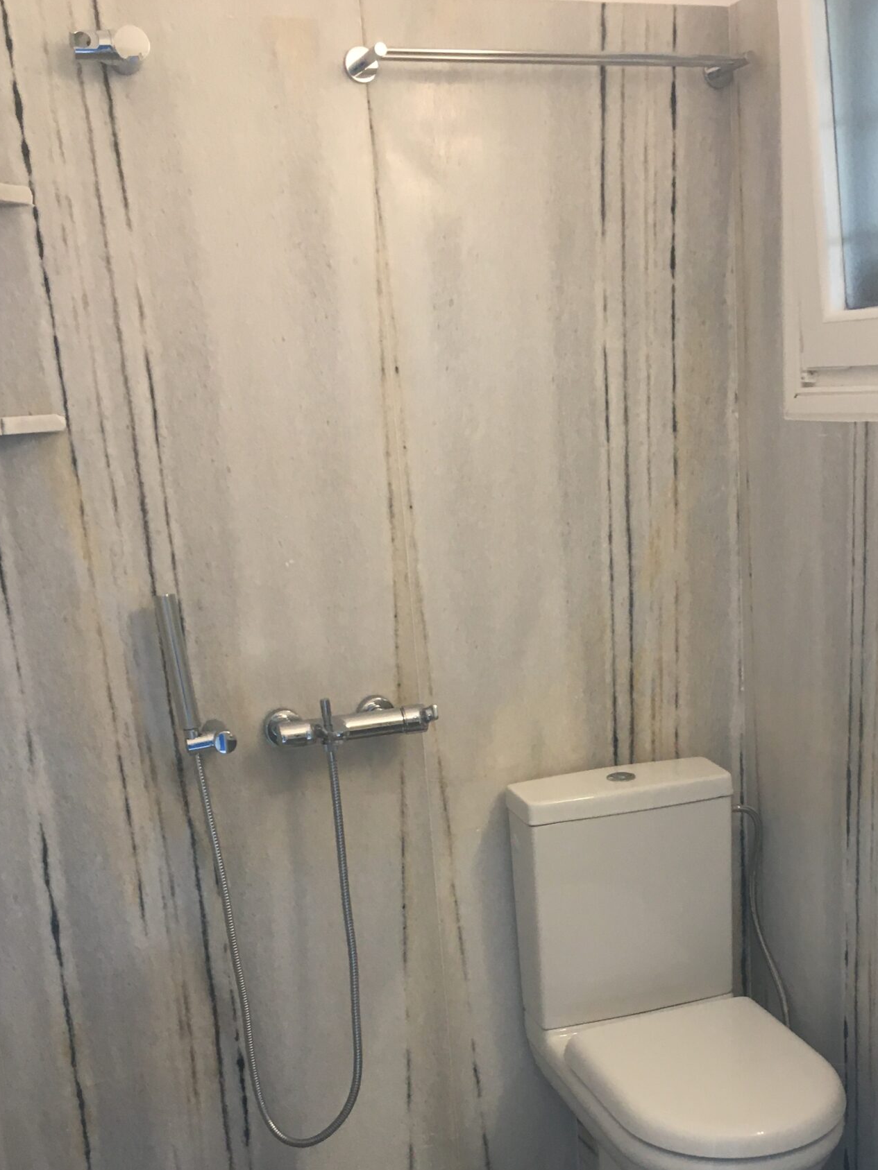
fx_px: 1488
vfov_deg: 42.0
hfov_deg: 32.6
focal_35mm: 44
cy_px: 836
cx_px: 582
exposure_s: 1/33
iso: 100
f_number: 2.2
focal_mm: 4.15
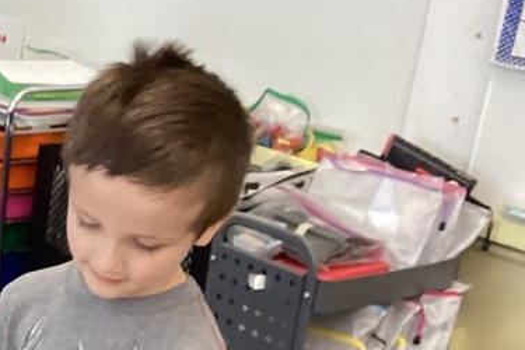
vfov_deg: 15.1
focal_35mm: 88
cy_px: 395
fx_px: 1283
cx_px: -57
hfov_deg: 21.8
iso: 250
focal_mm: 3.3
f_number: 2.4
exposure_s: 1/60
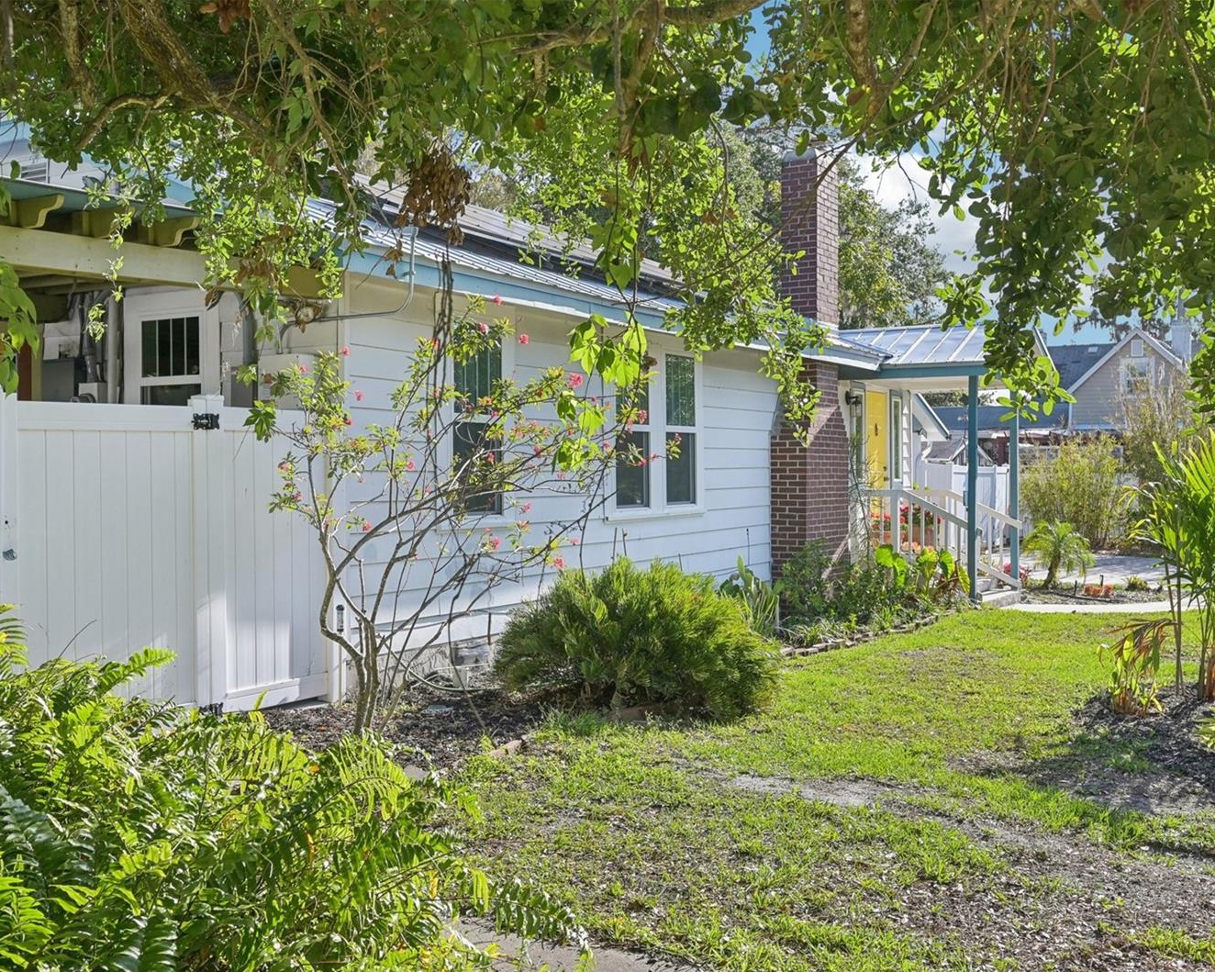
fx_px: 1223
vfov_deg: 43.4
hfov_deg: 52.8
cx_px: 594
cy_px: 487
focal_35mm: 34
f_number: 8
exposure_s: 1/500
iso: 400
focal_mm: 30
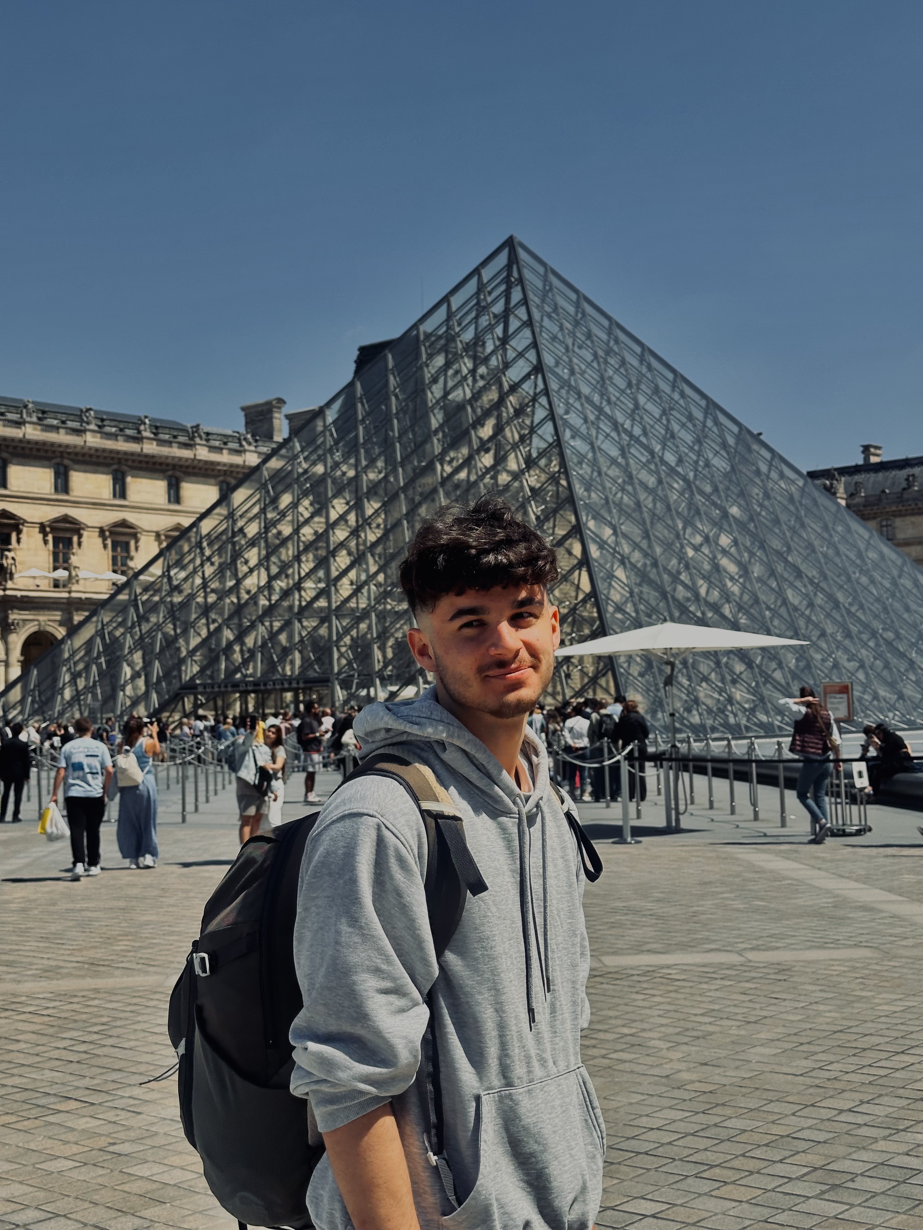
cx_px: 462
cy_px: 615
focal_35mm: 48
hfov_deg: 30.3
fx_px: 1706
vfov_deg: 39.7
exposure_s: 1/4367
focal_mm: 6.86
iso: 64
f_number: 1.78
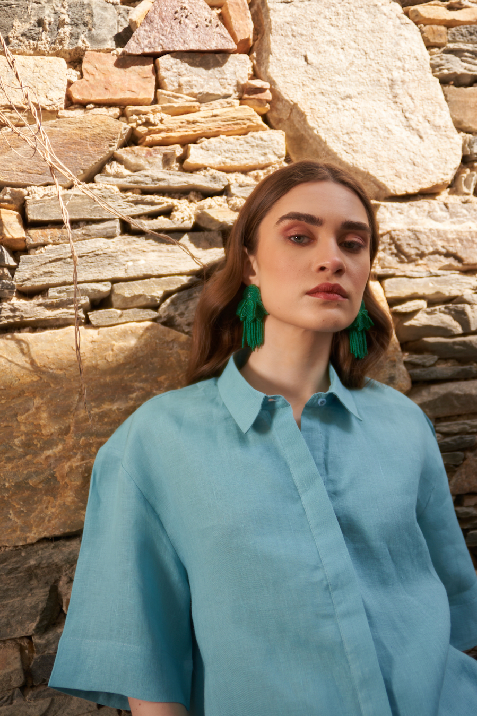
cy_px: 358
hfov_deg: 35.9
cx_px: 238
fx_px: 736
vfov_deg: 51.9
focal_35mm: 37
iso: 50
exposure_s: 1/1000
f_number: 2.8
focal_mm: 25
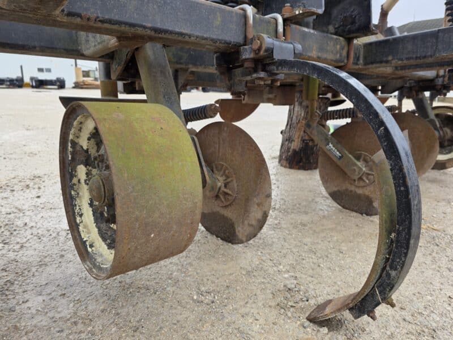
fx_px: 301
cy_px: 170
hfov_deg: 73.9
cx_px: 226
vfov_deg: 58.9
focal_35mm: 23
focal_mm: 6.3
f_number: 1.7
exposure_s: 1/180
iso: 40
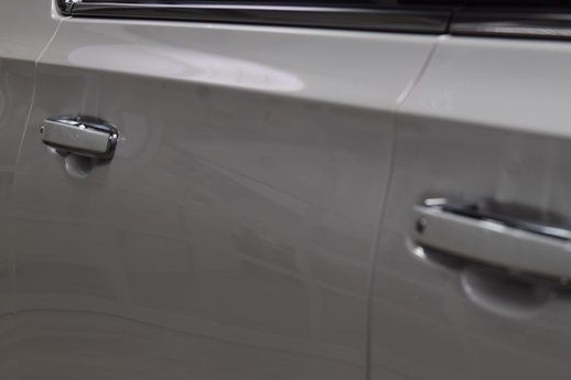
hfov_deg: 17.8
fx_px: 1823
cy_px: 192
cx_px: 290
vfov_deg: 11.9
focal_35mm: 115
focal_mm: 62
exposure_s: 1/40
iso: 400
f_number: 7.1
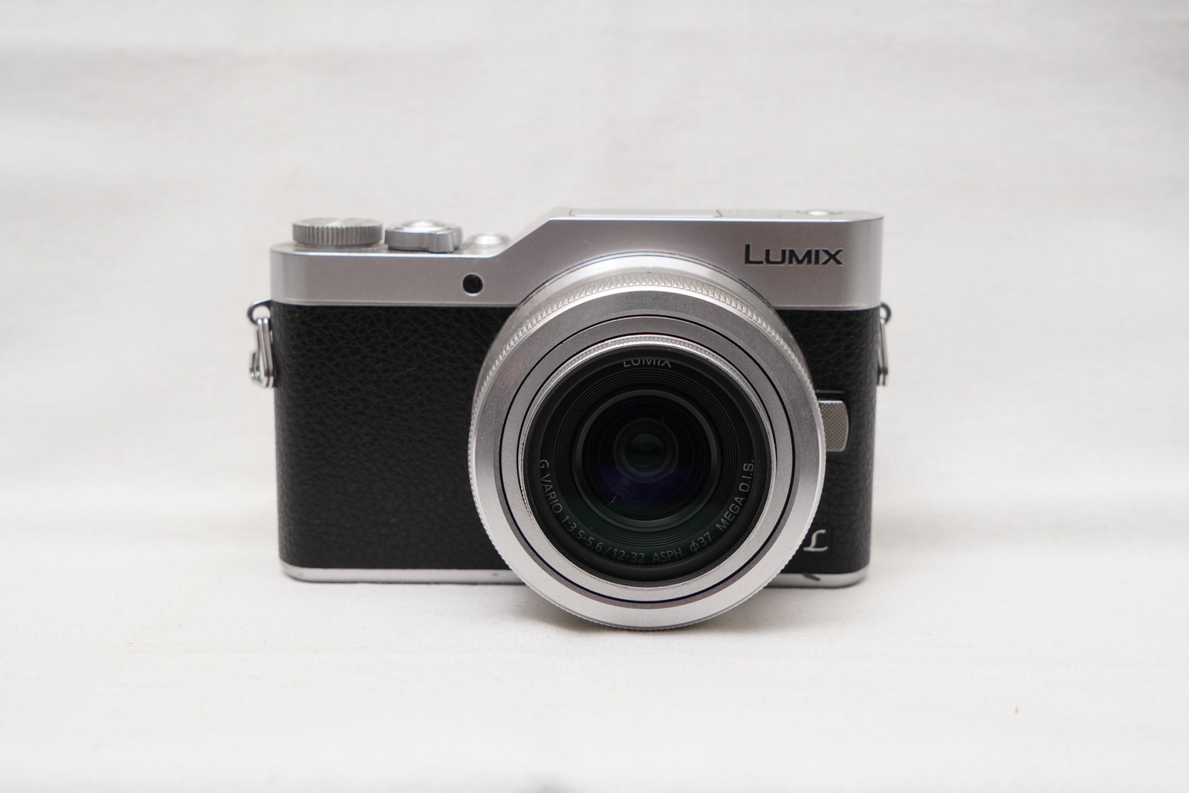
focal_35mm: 50
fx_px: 1635
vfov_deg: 27.3
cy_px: 396
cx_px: 594
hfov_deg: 40.0
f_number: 8
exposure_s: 1/60
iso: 800
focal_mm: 33
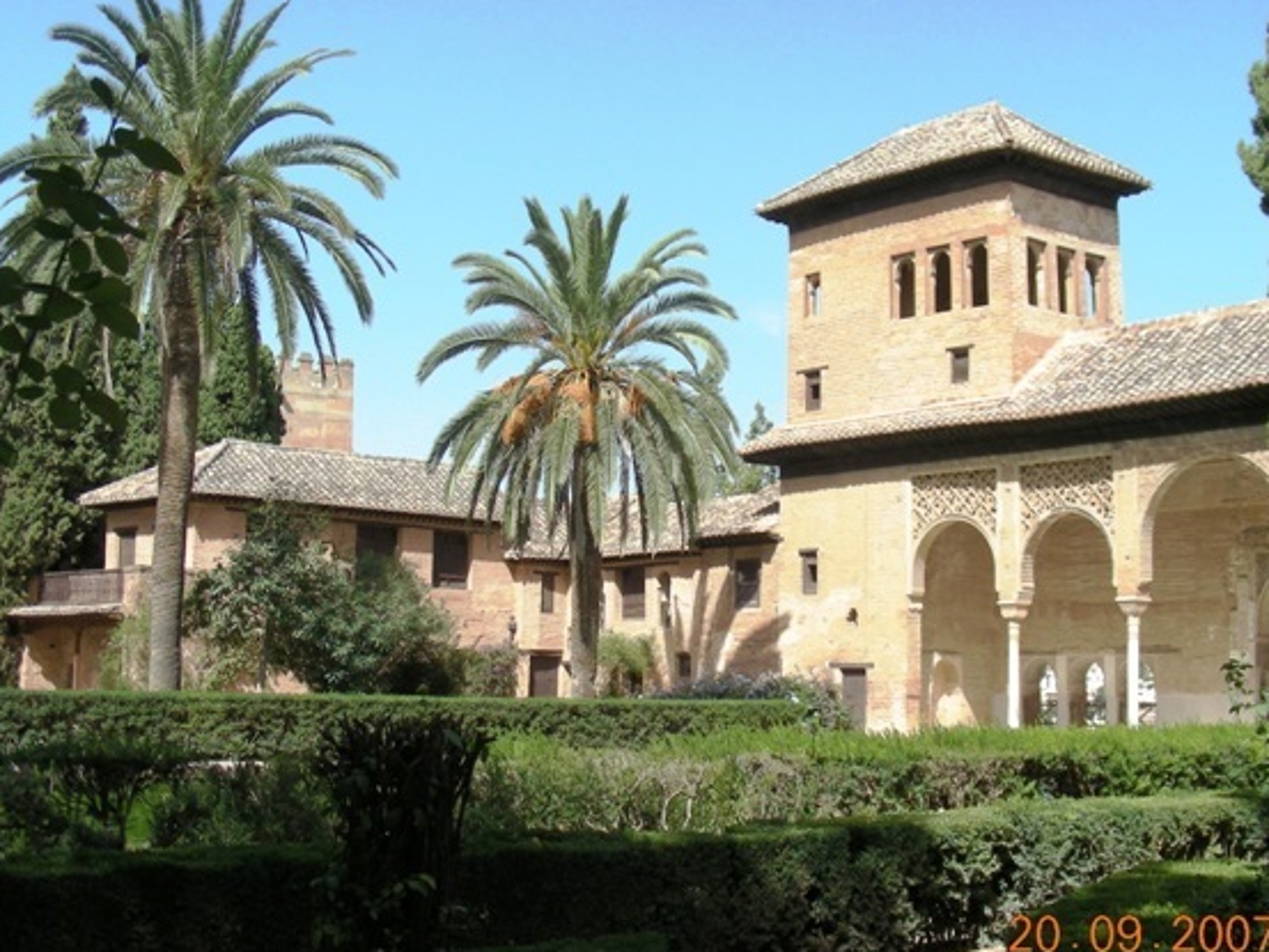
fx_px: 1613
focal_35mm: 44
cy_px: 498
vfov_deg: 32.9
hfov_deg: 42.9
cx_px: 645
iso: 50
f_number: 4
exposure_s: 1/312
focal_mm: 6.3
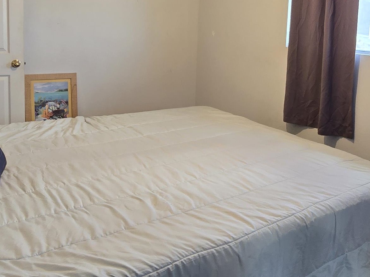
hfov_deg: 53.3
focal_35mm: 34
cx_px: 232
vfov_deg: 40.5
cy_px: 67
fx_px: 363
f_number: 2.2
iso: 80
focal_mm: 2.2
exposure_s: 1/60
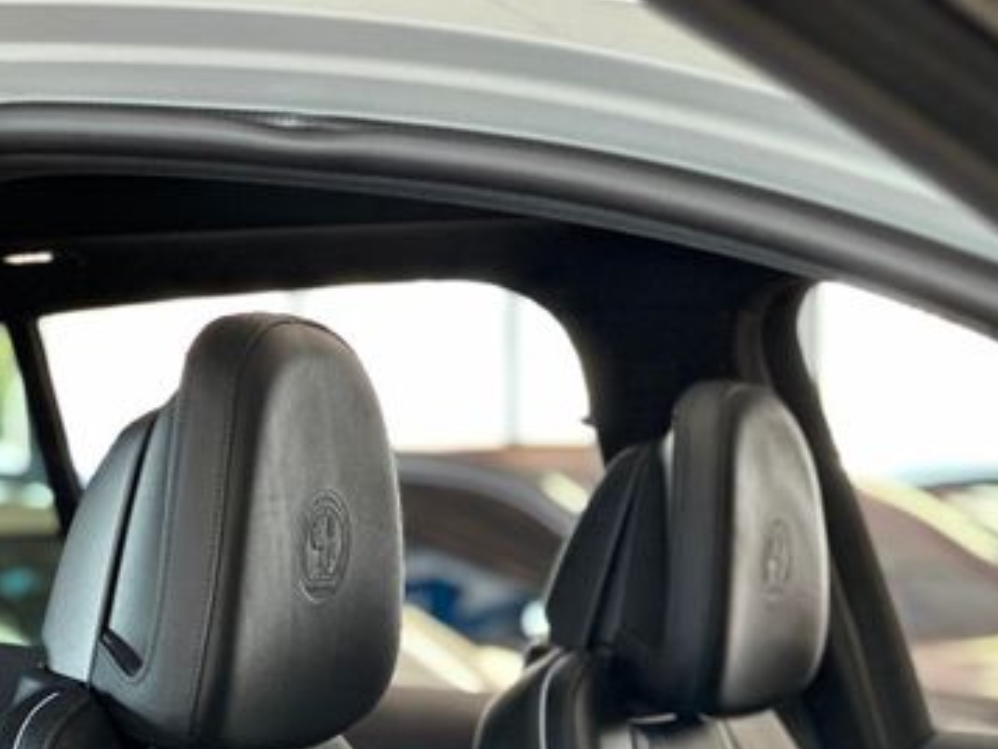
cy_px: 668
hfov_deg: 14.3
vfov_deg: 10.7
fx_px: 3980
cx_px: 470
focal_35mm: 138
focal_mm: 9
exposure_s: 1/40
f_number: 2.8
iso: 200
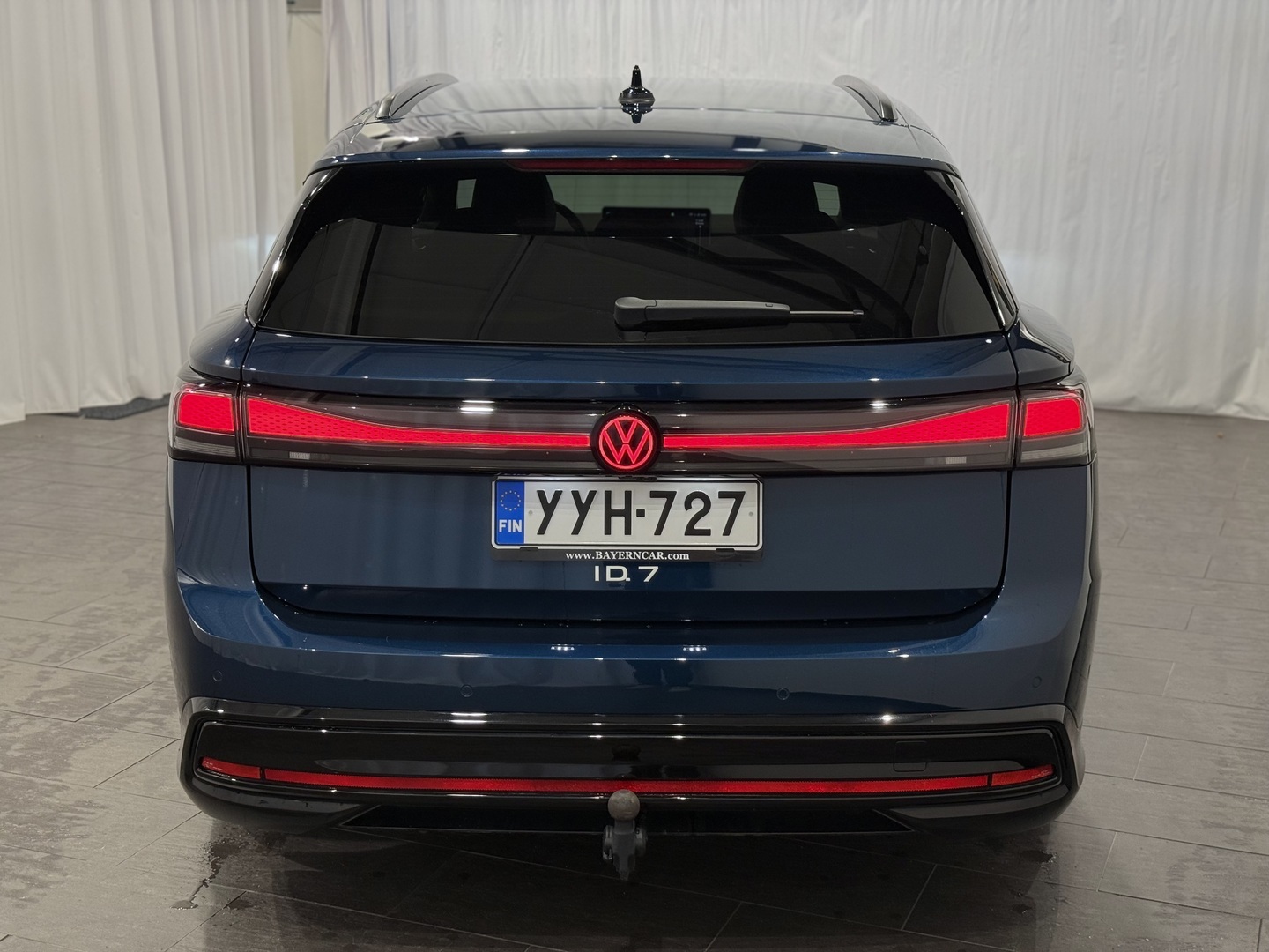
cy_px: 476
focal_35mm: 48
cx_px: 634
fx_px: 1760
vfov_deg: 30.3
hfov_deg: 39.7
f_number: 1.78
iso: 50
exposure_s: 1/100
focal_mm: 6.76
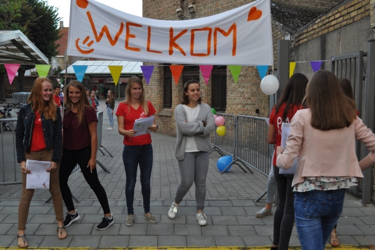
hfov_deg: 45.0
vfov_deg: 30.8
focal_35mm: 44
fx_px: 453
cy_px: 125
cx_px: 188
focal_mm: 29
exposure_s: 1/125
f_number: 5.6
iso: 320
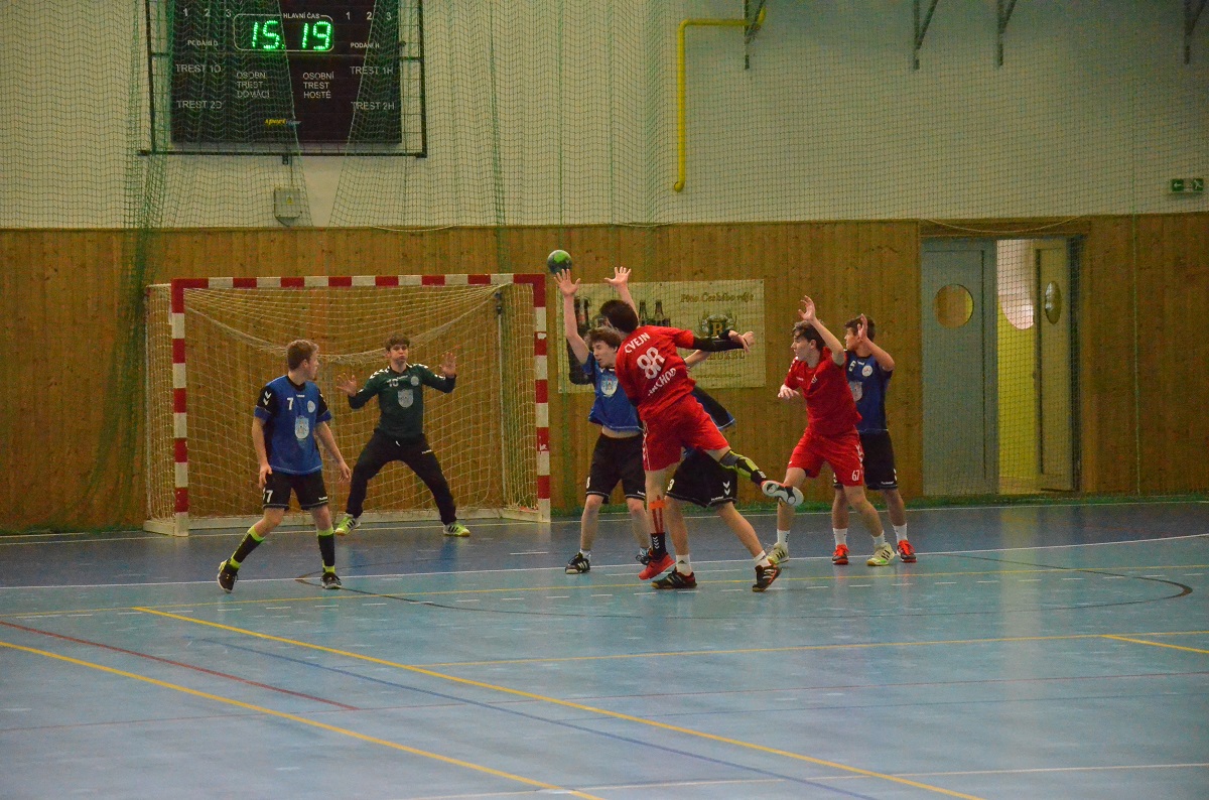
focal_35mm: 147
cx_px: 604
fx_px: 4925
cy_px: 400
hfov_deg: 14.0
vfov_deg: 9.3
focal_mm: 98
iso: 6400
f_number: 6.3
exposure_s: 1/1000
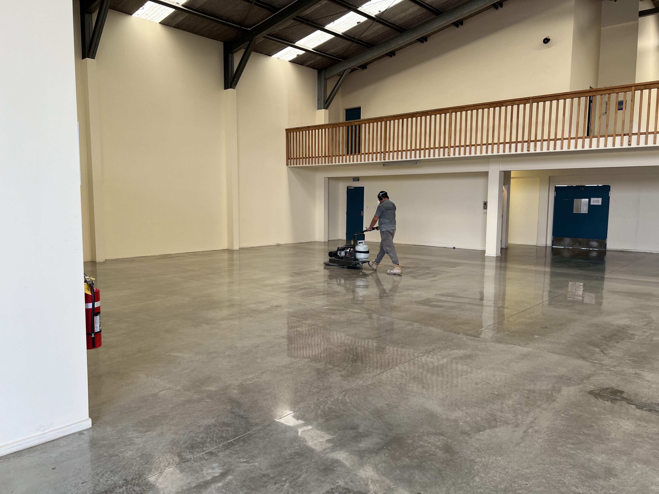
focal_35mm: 26
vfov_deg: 53.1
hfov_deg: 67.3
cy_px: 247
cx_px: 330
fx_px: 495
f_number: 1.5
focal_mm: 5.7
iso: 40
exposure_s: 1/172
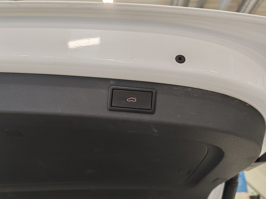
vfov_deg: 45.4
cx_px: 133
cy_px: 100
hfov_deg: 58.4
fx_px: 238
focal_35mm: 31
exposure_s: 1/100
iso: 698
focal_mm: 6.12
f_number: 1.9
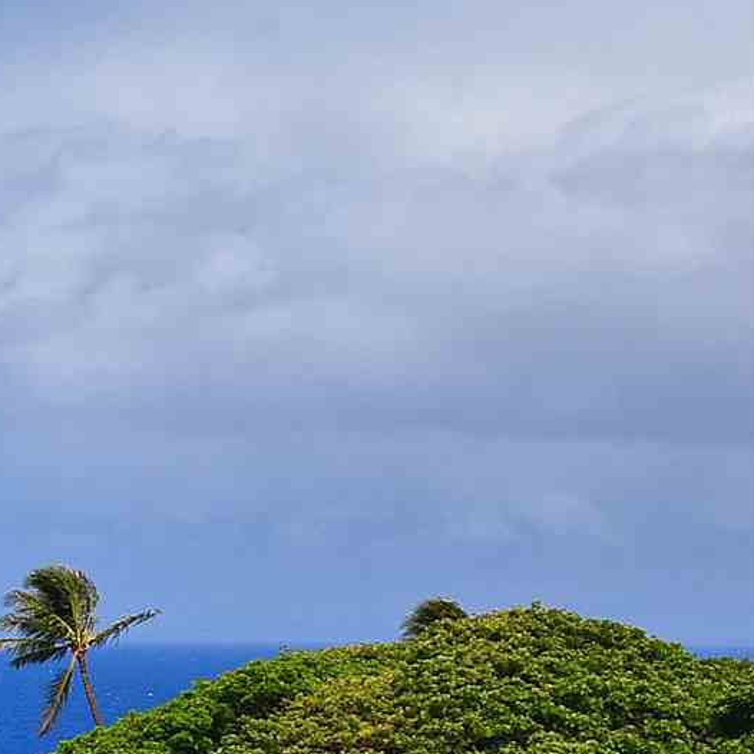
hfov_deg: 5.7
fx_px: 7097
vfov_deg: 6.1
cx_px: -1441
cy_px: 502
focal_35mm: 288
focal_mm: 58
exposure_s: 1/200
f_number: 13
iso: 100
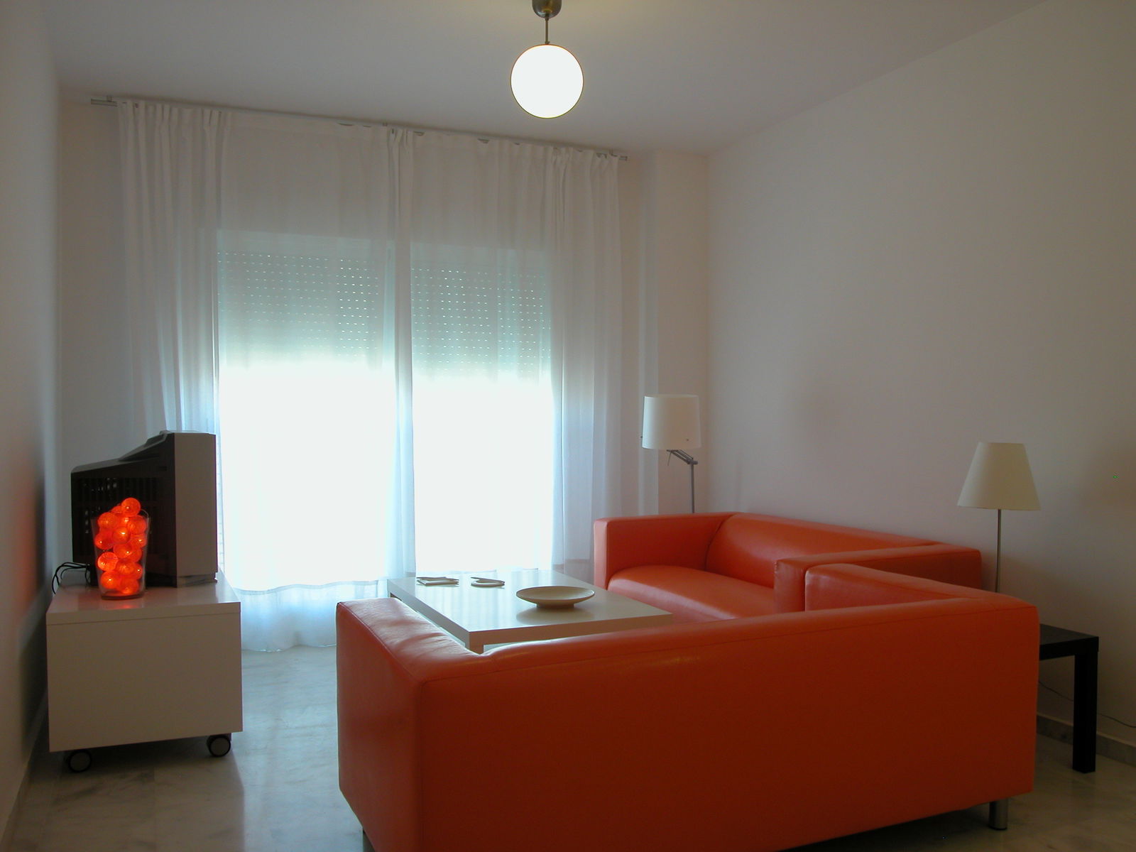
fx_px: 919
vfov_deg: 49.7
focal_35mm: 28
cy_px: 426
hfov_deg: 63.4
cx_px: 568
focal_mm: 7.1
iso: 100
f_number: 6.3
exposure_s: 1/10.3
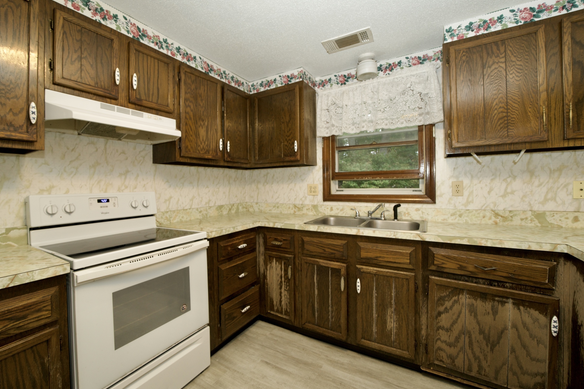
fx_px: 243
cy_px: 185
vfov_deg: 77.3
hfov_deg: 100.2
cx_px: 272
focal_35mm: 15
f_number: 5.6
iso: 640
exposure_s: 1/30
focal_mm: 12
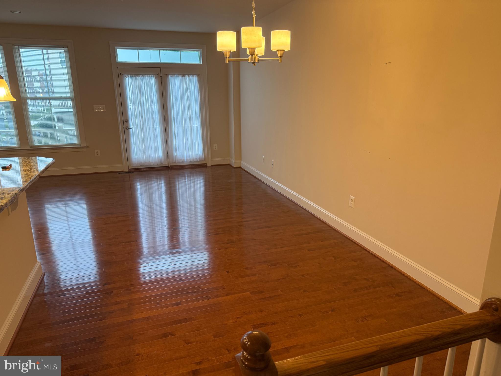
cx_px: 250
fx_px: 347
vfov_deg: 56.8
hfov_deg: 71.6
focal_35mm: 24
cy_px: 188
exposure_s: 1/120
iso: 200
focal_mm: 6.76
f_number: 1.78
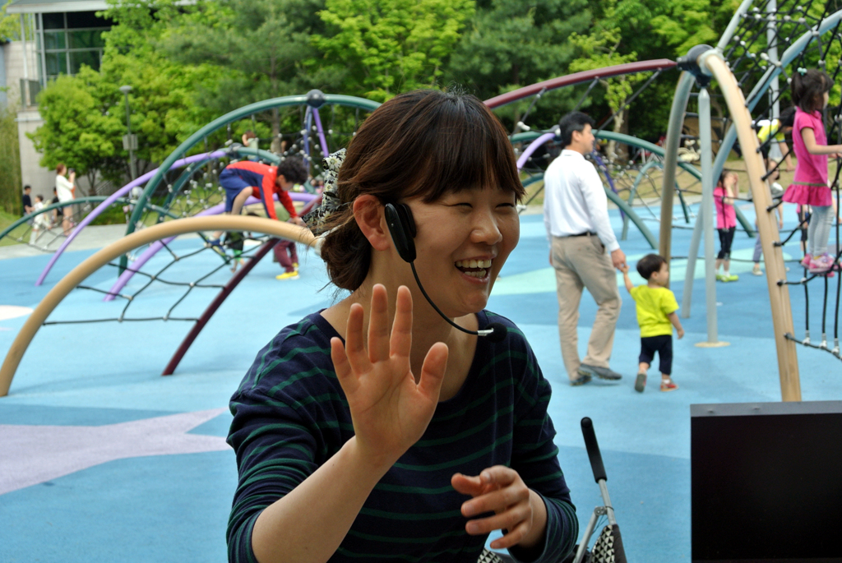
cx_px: 421
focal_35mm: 69
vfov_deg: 19.8
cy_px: 282
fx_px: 1615
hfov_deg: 29.2
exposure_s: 1/400
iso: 200
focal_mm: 25.8
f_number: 5.6
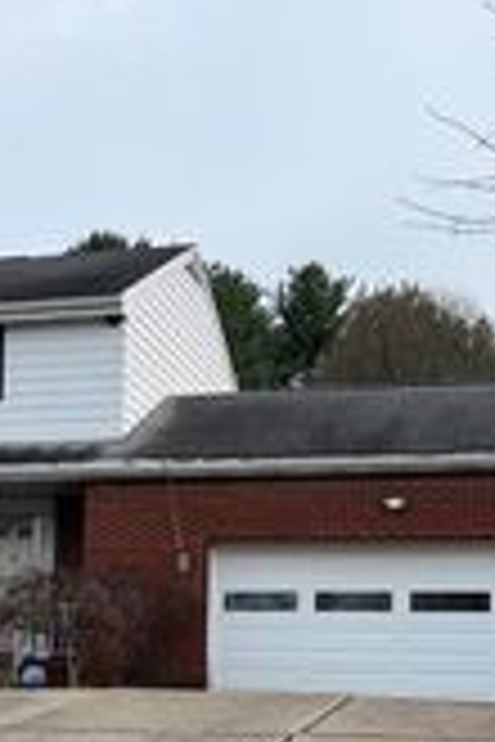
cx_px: -40
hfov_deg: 16.2
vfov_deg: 24.3
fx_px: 1691
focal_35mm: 82
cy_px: 600
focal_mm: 5.1
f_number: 1.6
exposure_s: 1/2062
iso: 50
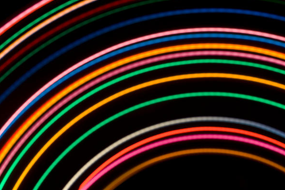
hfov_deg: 26.7
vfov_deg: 17.9
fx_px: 601
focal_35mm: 76
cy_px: 95
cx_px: 142
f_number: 8
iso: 100
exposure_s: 1.6
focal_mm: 50
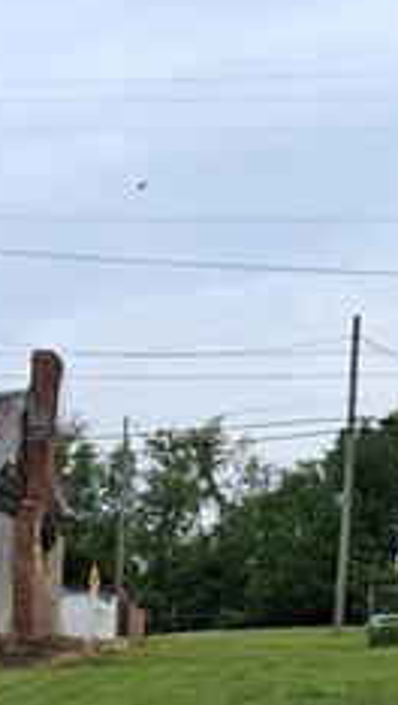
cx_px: 3
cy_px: 994
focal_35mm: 93
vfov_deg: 20.3
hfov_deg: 12.9
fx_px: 1741
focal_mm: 3.98
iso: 25
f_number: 1.8
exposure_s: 1/306
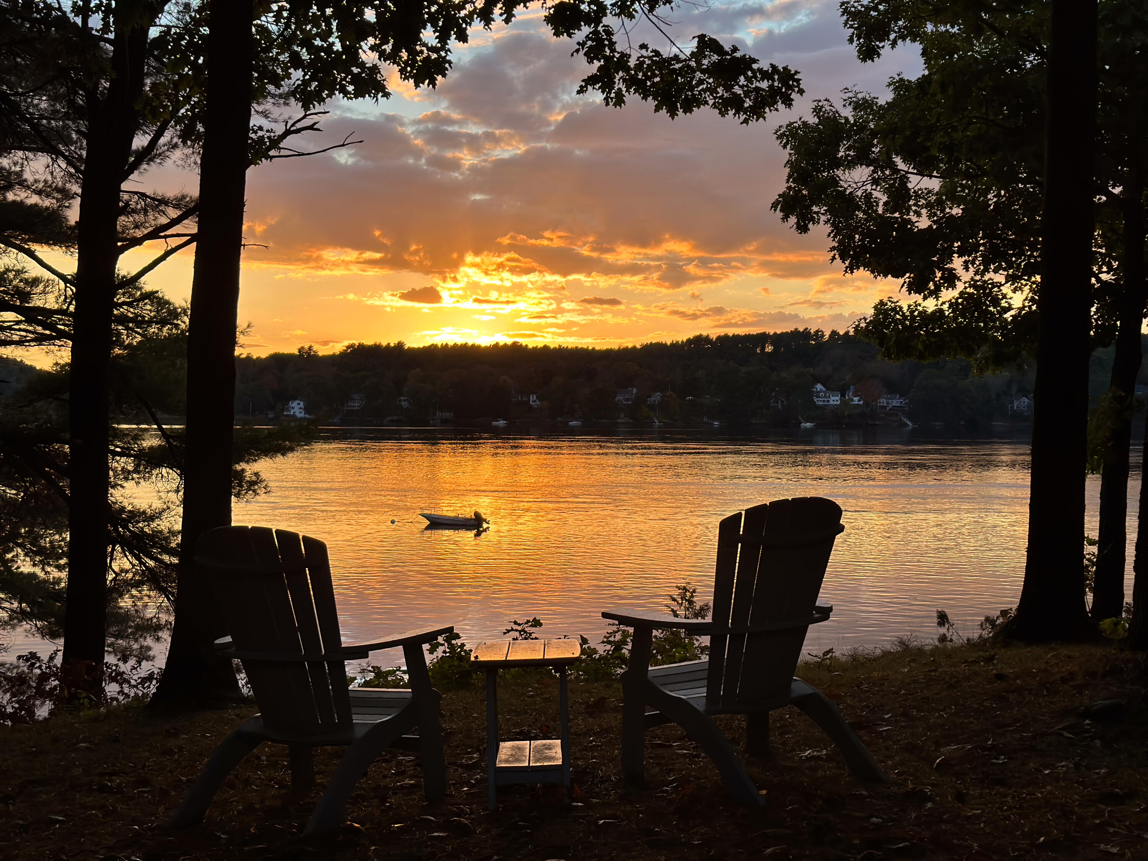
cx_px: 574
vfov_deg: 30.3
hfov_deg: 39.7
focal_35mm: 48
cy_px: 430
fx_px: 1592
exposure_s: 1/1700
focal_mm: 6.86
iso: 80
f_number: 1.8
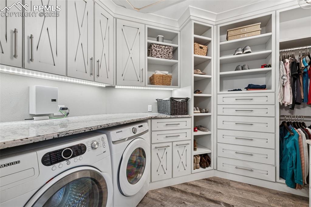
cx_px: 156
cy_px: 104
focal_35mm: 15
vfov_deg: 77.3
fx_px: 130
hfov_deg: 100.4
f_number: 11
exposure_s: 1.6
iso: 100
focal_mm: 15
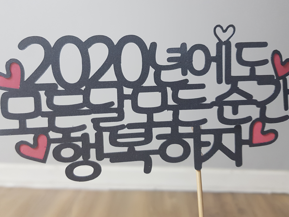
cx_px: 147
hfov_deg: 58.4
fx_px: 259
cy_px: 105
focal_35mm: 31
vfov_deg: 45.4
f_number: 1.7
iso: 200
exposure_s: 1/30
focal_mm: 4.2
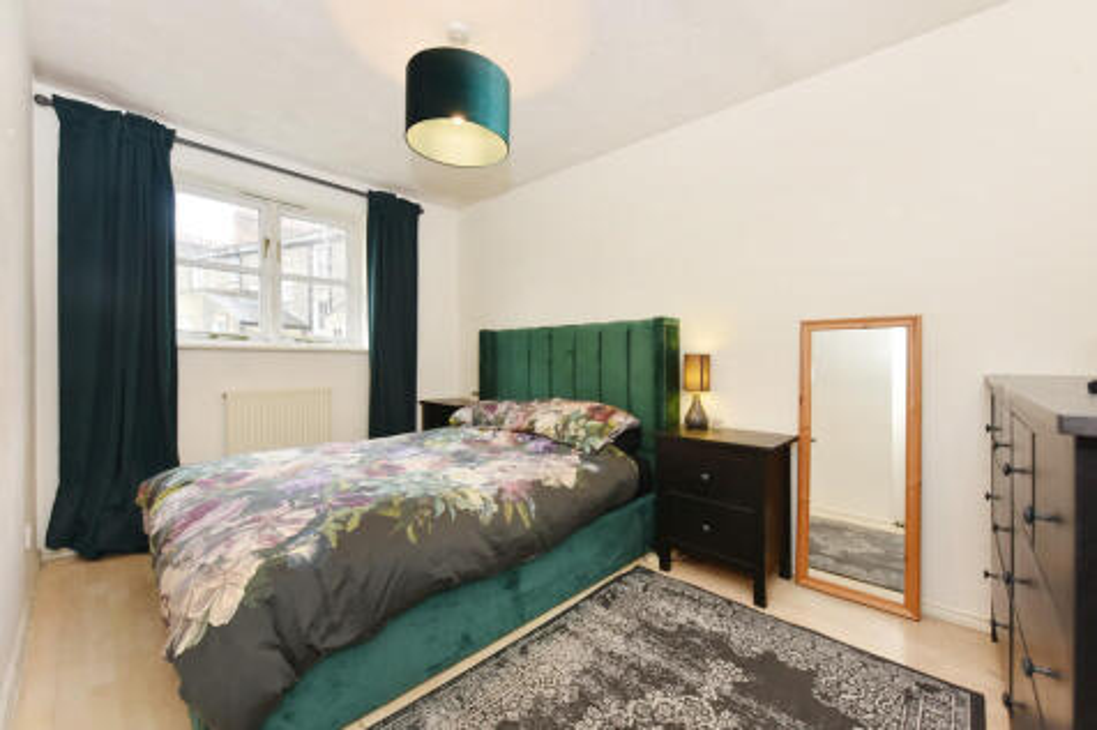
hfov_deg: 104.3
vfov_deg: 81.2
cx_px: 548
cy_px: 365
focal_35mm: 14
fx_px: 426
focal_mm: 14
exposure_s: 1/15
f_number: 8
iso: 400
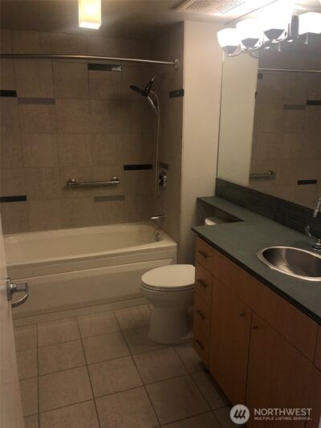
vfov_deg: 63.4
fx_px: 346
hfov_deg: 49.8
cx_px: 160
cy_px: 214
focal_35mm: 28
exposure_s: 1/40
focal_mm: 3.99
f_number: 1.8
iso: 20
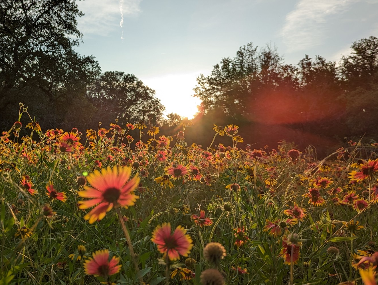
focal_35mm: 37
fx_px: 405
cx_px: 133
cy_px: 142
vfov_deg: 38.8
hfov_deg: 49.4
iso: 35
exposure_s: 1/1529
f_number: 1.85
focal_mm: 6.81
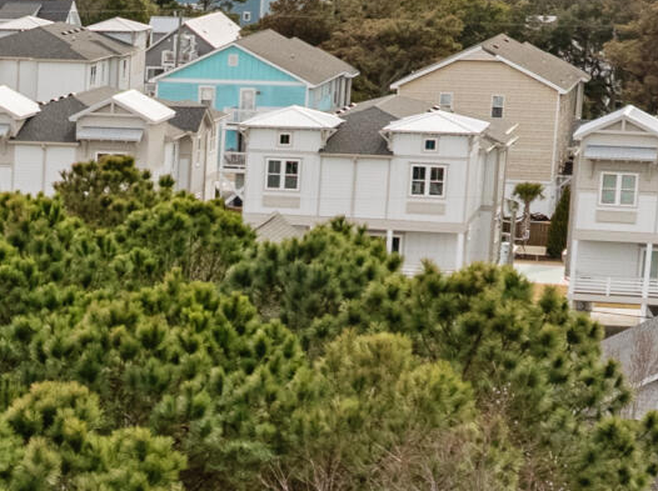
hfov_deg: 13.2
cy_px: 525
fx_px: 2601
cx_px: -485
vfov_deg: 10.7
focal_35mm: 137
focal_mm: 12.29
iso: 250
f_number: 2.8
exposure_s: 1/240
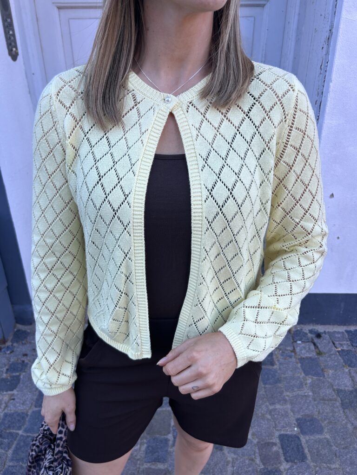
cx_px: 178
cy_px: 238
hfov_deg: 53.1
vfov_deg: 67.3
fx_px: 358
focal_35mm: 26
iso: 50
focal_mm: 5.7
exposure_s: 1/339
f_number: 1.5
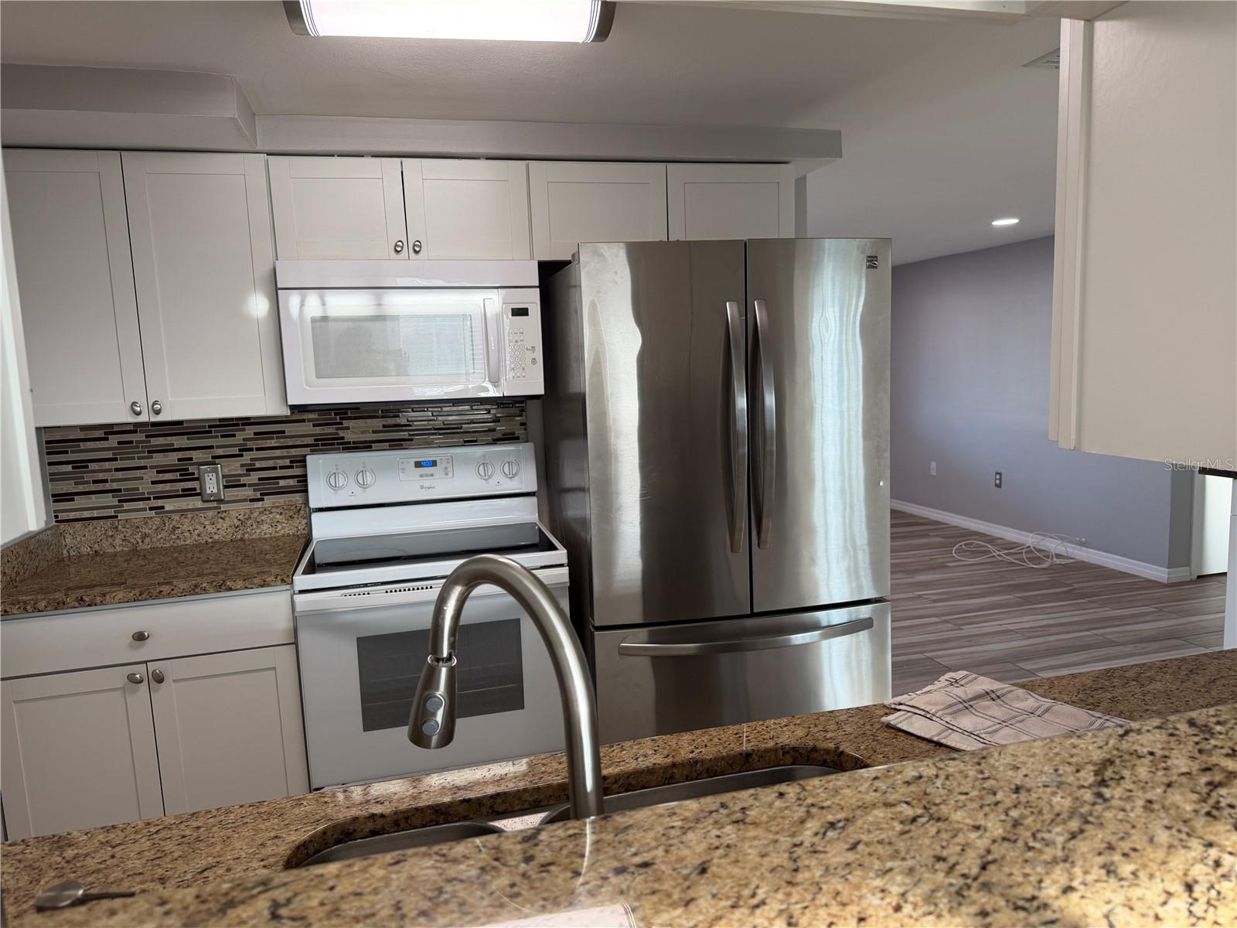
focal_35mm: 24
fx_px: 858
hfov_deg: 71.6
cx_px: 618
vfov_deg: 56.8
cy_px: 464
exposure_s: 1/120
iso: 80
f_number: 1.78
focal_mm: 6.76
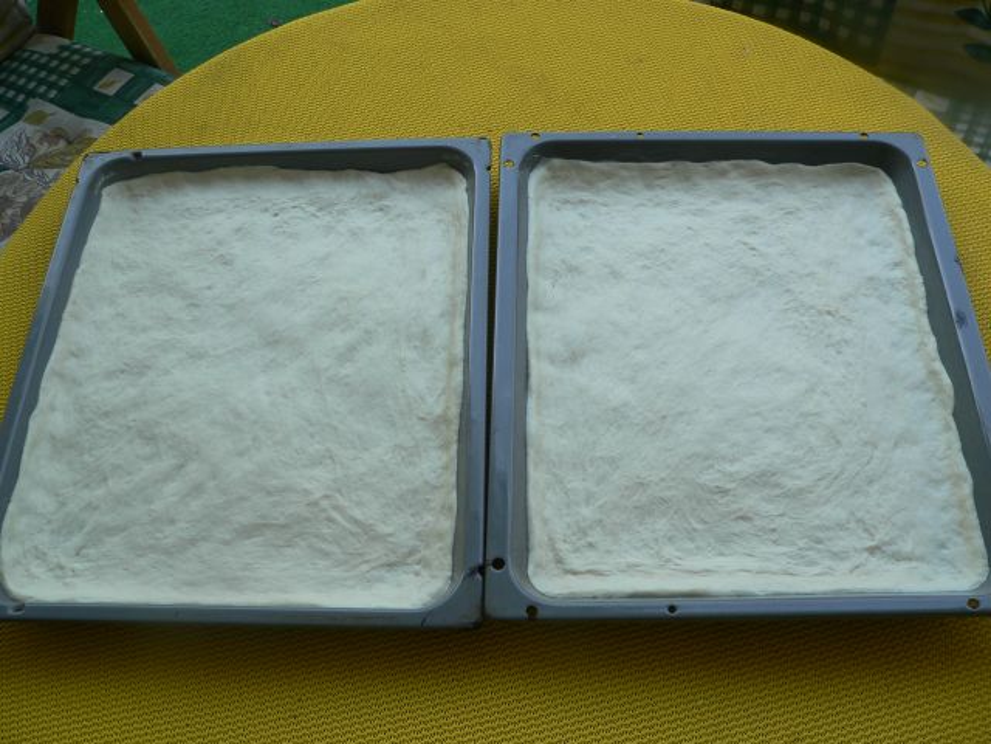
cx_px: 496
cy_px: 372
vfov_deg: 39.7
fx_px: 1031
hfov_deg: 51.4
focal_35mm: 36
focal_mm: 6
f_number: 3.3
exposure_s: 1/100
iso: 80
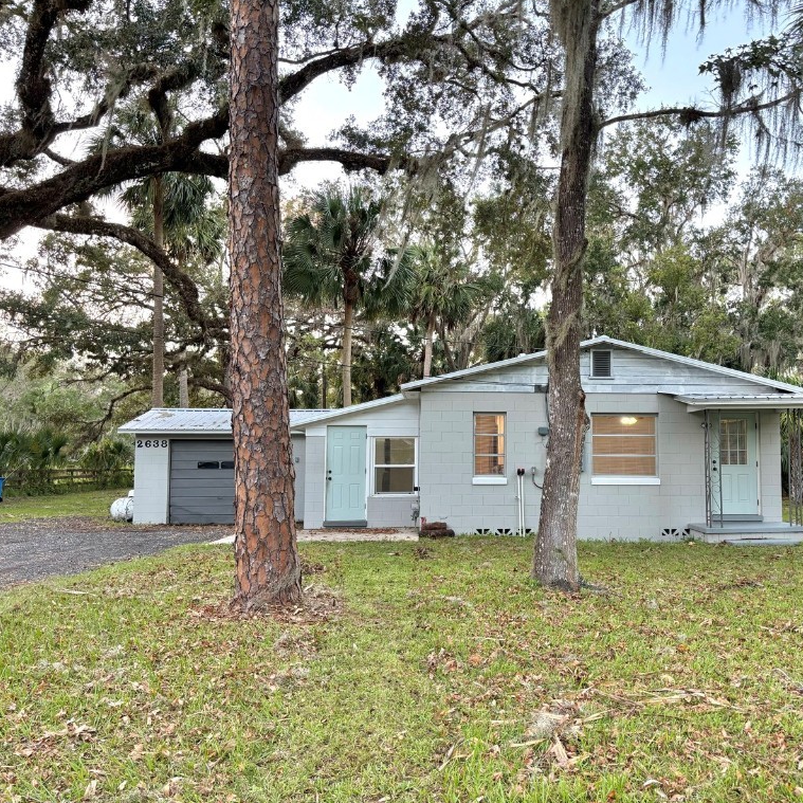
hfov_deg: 52.1
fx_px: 814
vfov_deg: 52.5
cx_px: 487
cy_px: 398
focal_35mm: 31
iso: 125
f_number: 1.6
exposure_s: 1/93
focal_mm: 5.96
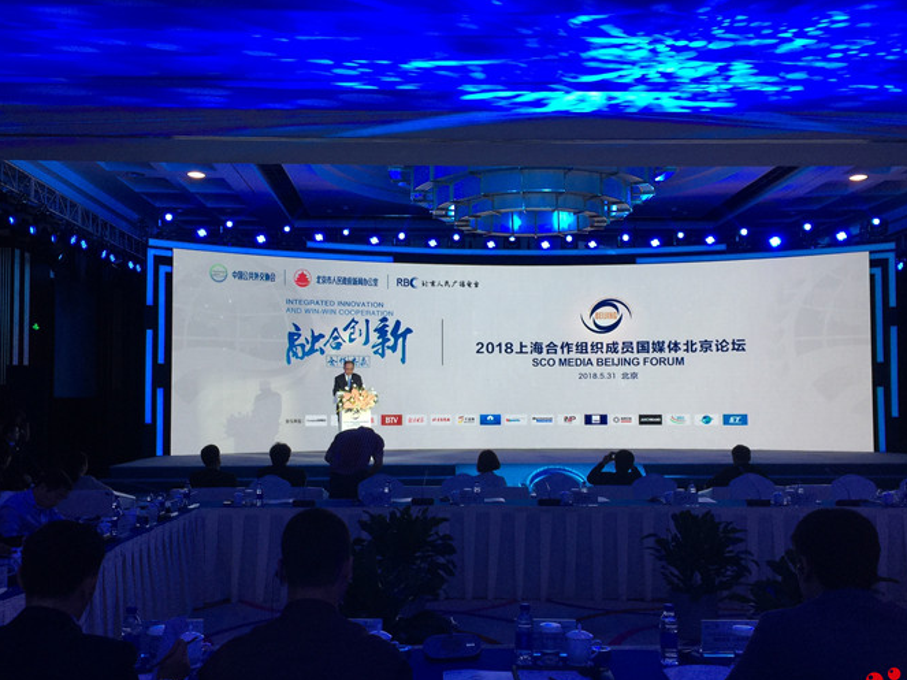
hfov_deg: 52.6
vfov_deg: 40.6
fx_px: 917
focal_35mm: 35
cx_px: 442
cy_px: 374
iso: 32
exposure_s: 1/33
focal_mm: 4.15
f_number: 2.2
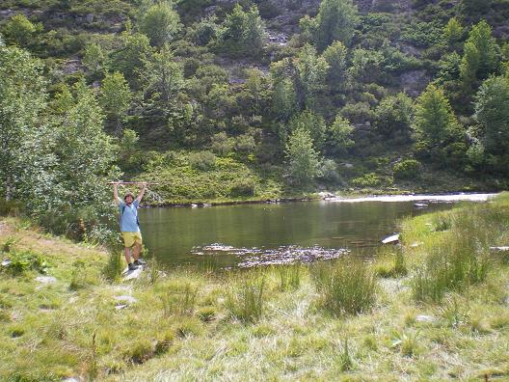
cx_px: 254
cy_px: 191
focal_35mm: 38
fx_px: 559
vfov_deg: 37.7
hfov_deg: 49.0
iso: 64
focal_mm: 6.3
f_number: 4.6
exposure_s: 1/125
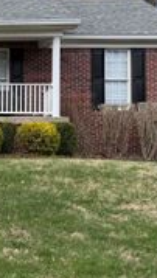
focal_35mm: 73
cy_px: 128
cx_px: -106
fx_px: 539
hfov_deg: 14.9
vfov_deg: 28.9
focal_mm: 6.76
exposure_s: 1/2445
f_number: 1.78
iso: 100
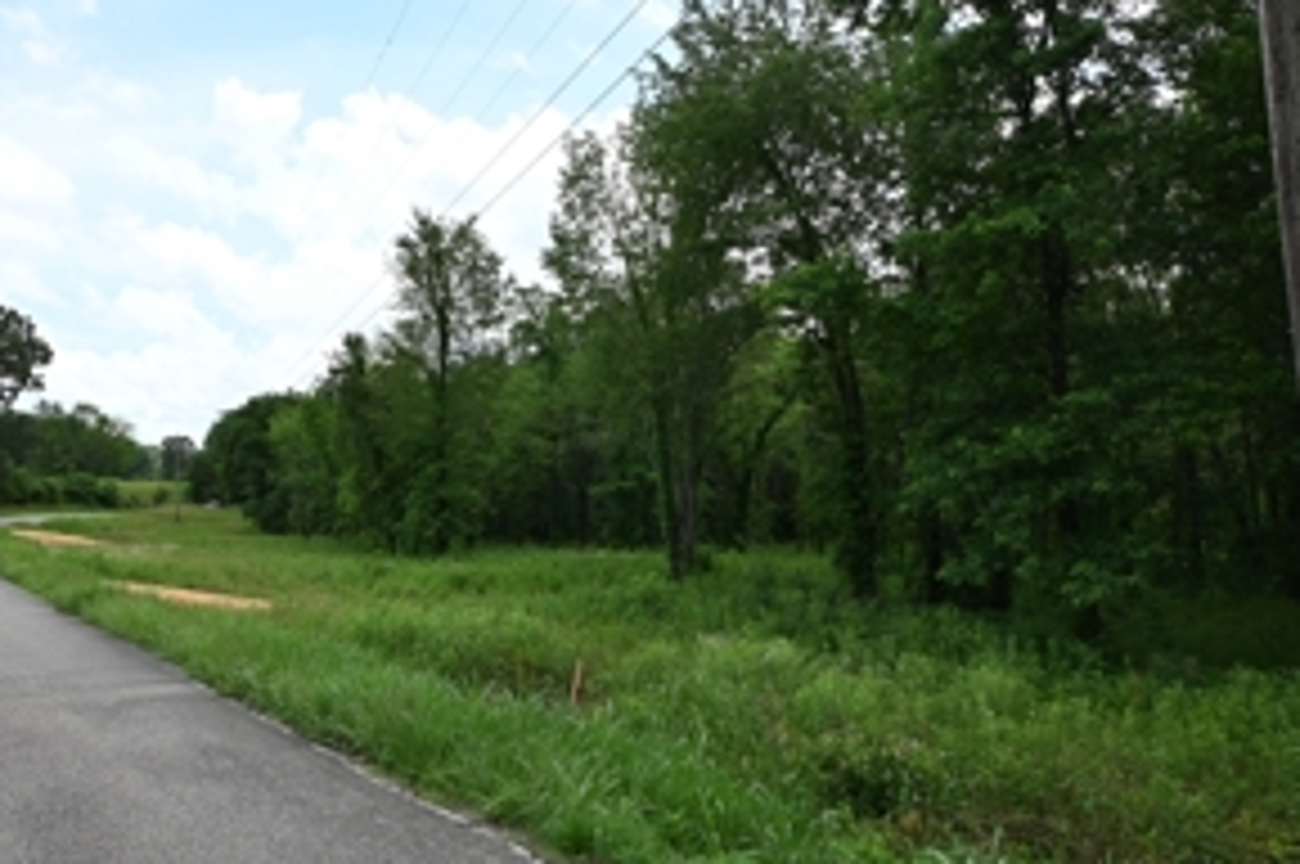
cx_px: 585
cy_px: 416
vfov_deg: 46.3
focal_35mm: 28
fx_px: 1010
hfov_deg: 65.4
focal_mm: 12
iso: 100
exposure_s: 1/320
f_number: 6.3
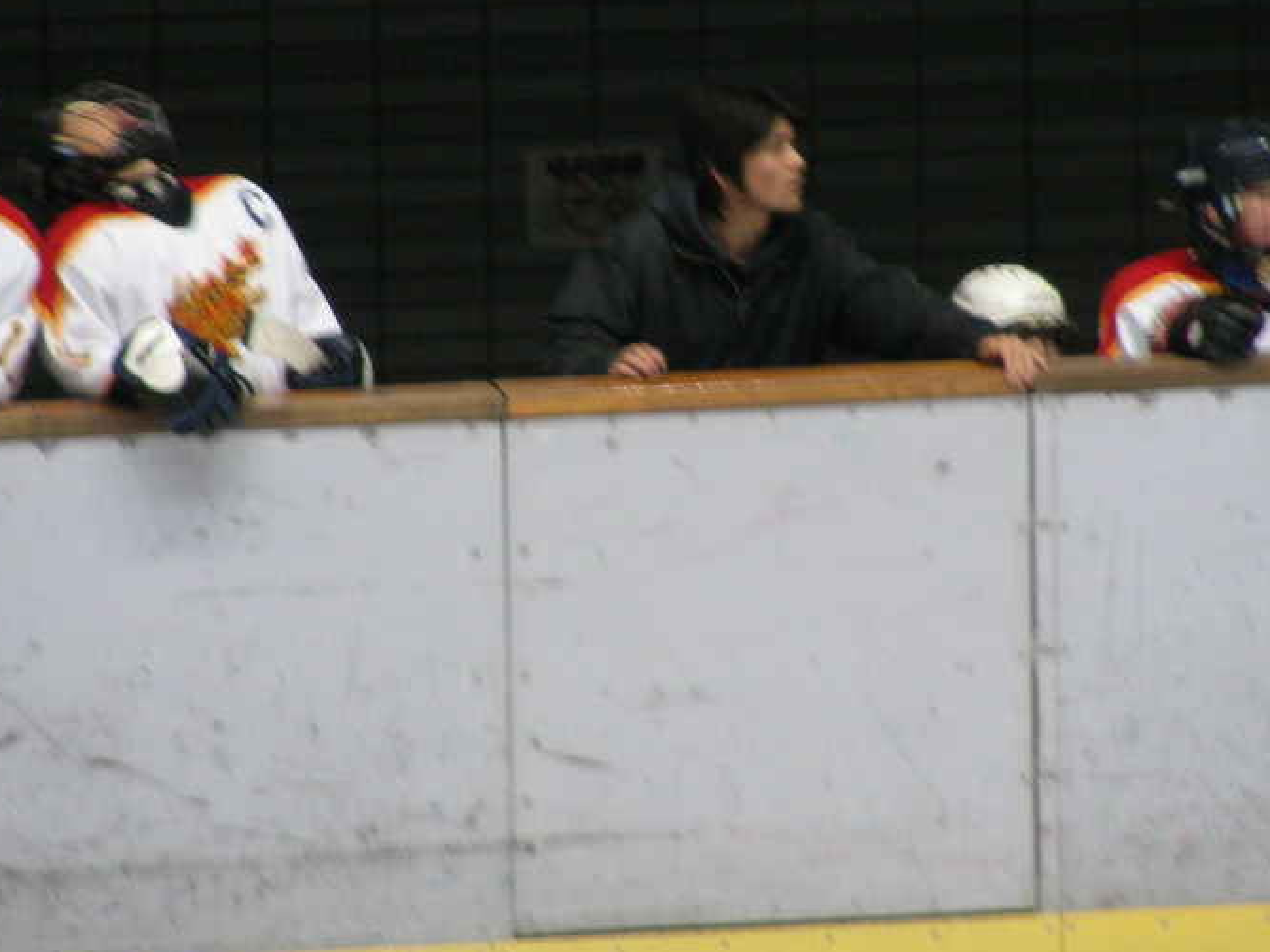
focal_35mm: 581
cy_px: 419
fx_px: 21308
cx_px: 669
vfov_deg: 2.6
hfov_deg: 3.4
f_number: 3.5
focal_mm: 63.3
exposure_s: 1/29.7
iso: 200
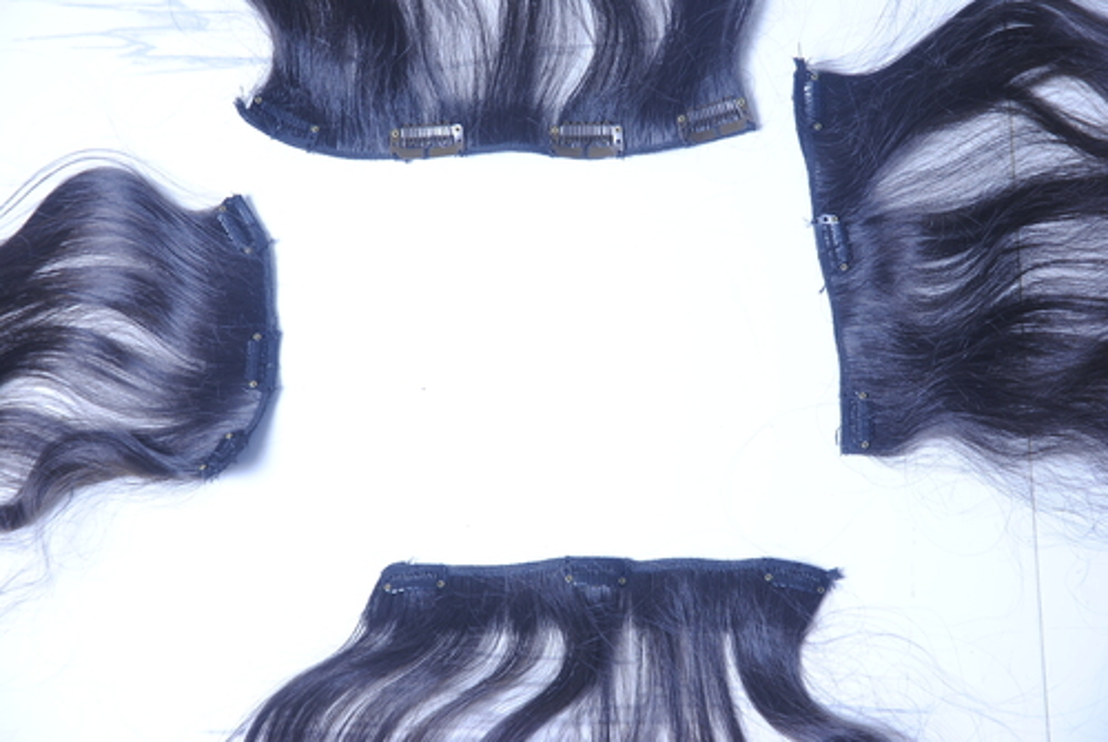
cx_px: 554
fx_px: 3236
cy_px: 371
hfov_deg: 19.4
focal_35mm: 105
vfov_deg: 13.1
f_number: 5.6
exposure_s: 1/125
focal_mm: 70
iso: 100
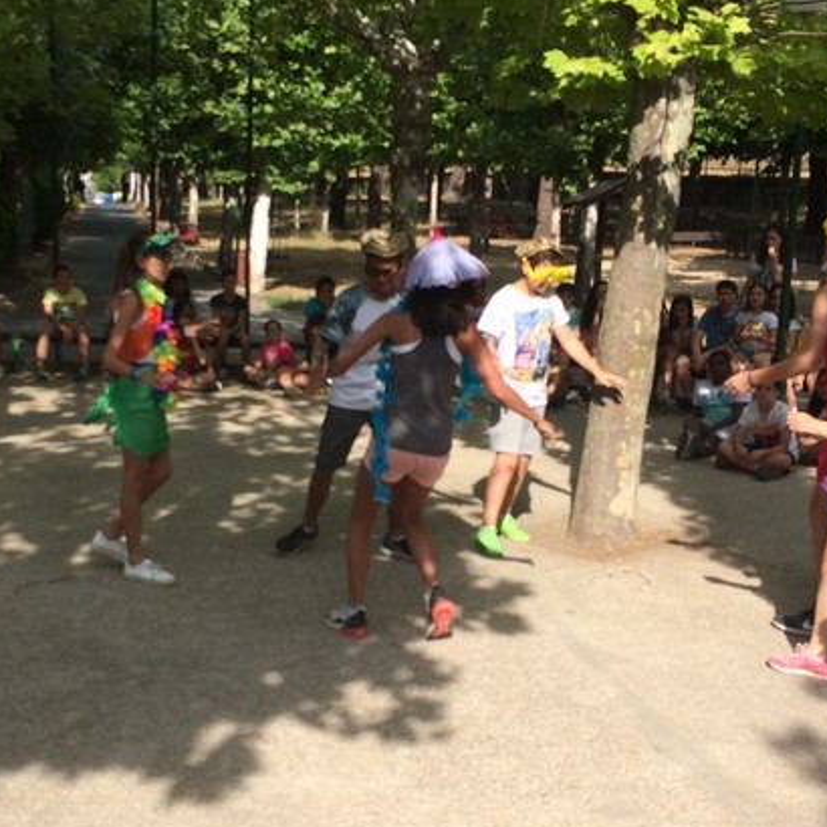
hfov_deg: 34.0
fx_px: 1351
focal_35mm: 50
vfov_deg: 34.0
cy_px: 476
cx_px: 367
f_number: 2.2
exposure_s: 1/1368
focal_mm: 4.15
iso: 32
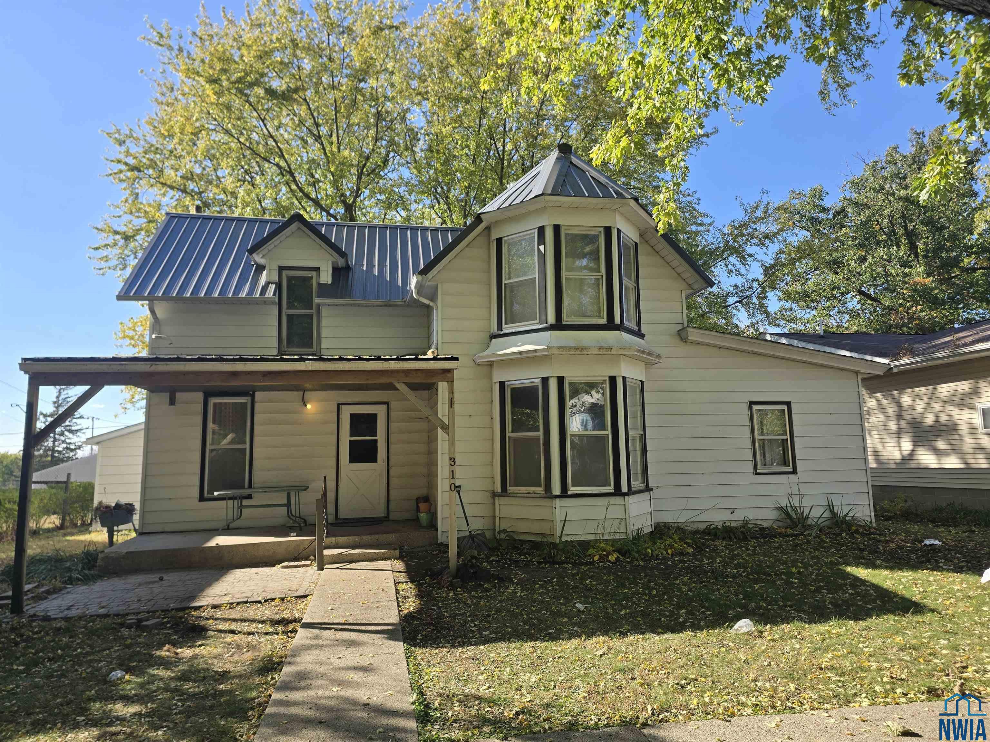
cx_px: 495
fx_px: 658
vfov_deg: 58.9
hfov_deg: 73.9
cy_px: 371
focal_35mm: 23
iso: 12
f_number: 1.7
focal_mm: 6.3
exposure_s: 1/451
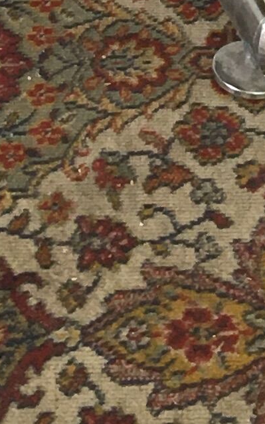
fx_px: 2243
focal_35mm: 194
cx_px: 120
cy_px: -504
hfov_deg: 6.8
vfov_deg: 9.8
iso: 100
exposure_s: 1/33
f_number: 2.2
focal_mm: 4.15
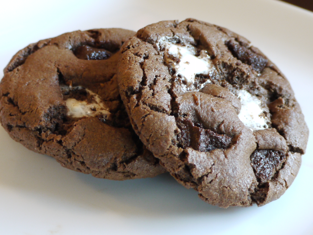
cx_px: 156
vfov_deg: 23.3
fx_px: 570
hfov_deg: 30.7
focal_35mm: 63
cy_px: 118
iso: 400
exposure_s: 1/8
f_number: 3.7
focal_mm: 16
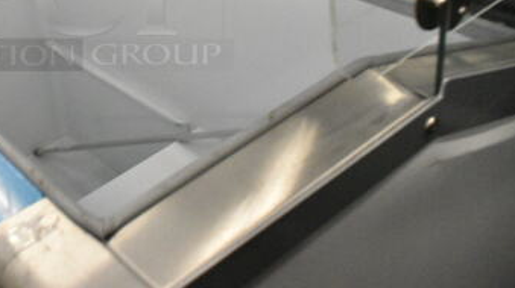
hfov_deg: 38.2
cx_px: 65
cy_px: -9
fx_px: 696
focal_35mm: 51
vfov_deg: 22.4
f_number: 7.1
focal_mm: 18
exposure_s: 1/320
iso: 6400
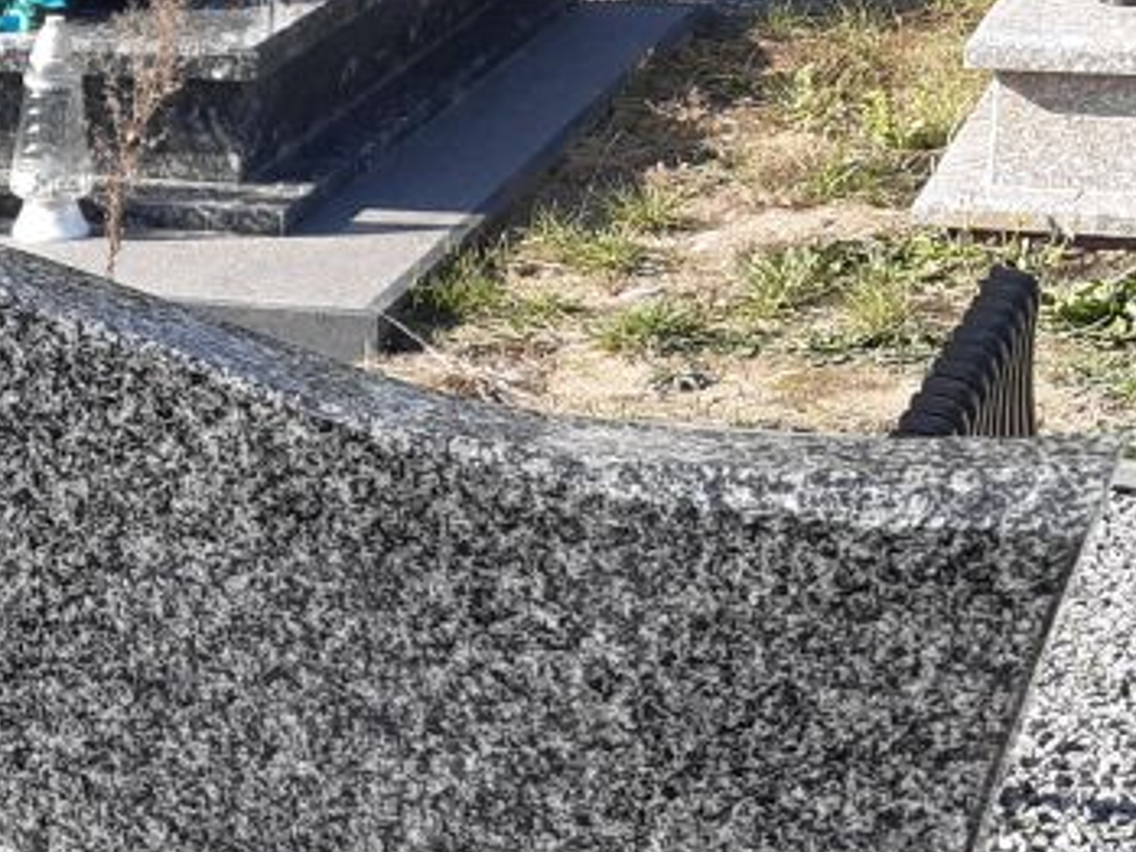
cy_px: 610
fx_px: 3381
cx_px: -260
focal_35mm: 103
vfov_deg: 14.3
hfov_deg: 18.0
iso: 40
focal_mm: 3.92
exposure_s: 1/776
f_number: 1.7
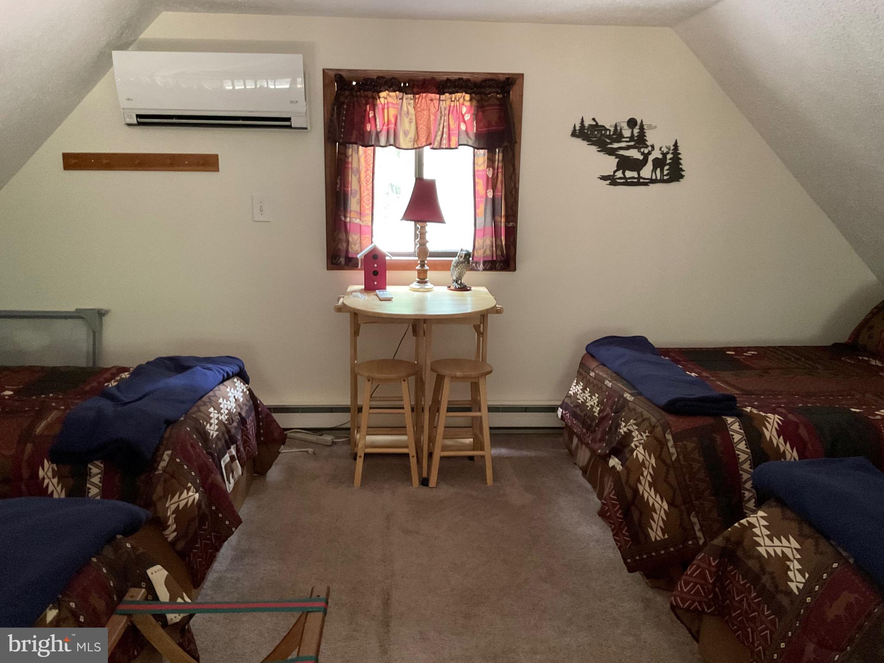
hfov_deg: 61.7
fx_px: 741
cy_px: 332
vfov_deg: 48.2
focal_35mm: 29
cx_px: 442
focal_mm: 3
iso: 500
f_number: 1.8
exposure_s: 1/30
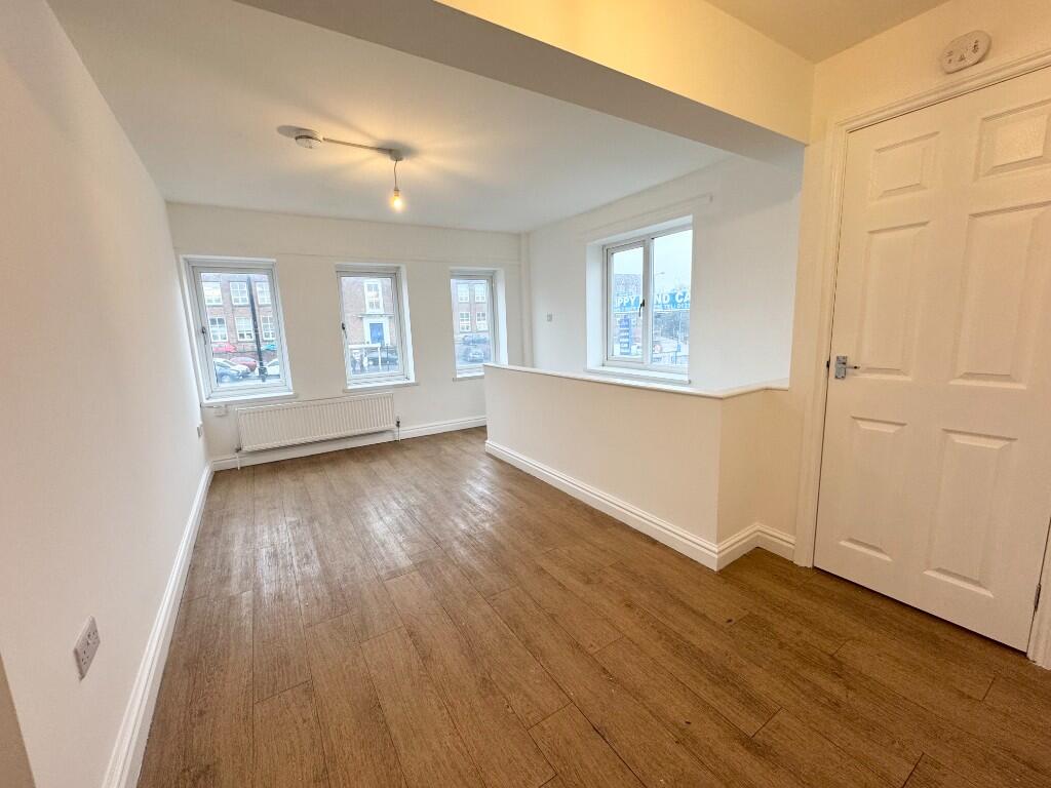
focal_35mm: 14
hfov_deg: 102.1
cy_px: 394
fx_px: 425
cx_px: 526
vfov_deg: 85.7
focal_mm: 2.22
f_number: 2.2
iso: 160
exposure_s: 1/100
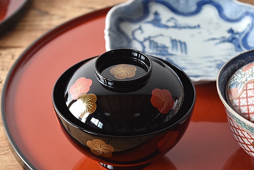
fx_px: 689
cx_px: 126
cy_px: 100
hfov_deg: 20.9
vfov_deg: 14.0
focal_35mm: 98
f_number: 5.6
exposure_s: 1/3
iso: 800
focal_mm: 55
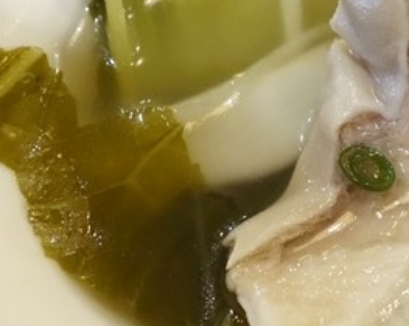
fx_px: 786
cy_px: 117
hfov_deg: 27.6
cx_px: 401
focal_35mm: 65
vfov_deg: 23.4
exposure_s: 1/30
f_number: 4.5
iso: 1600
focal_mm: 10.4
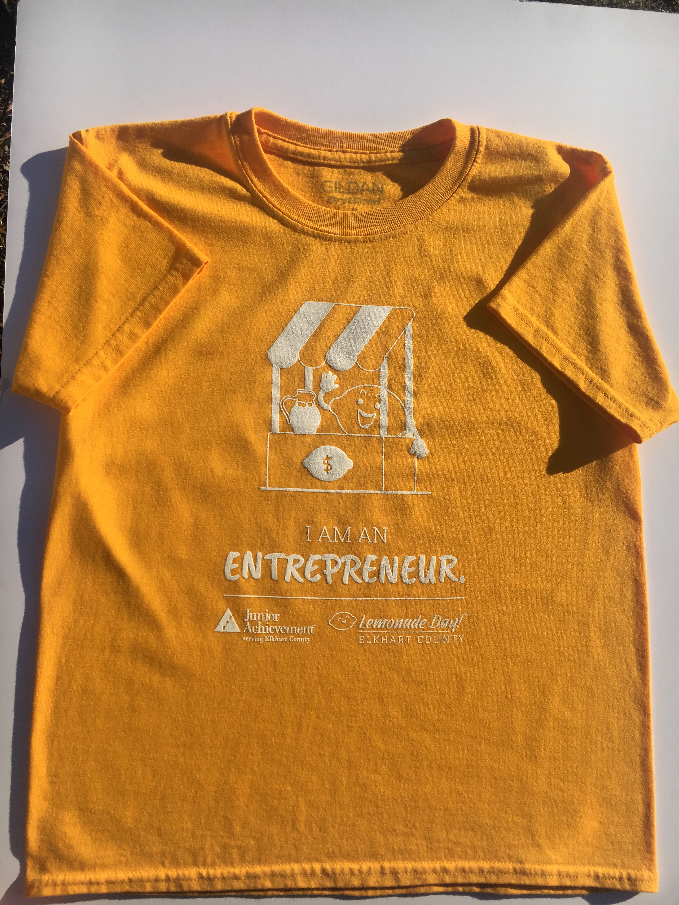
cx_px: 340
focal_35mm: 29
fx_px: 758
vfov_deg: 61.7
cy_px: 452
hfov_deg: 48.2
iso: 25
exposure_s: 1/2404
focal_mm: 4.15
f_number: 2.2
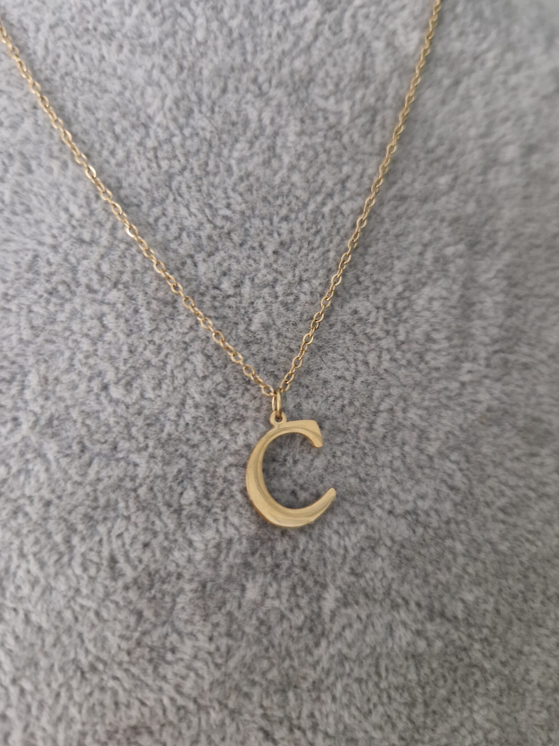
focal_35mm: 24
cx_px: 276
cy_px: 359
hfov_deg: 56.8
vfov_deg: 71.6
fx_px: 517
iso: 500
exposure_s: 1/25
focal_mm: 5.4
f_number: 1.8
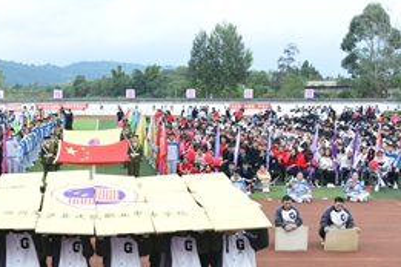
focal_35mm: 46
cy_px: 143
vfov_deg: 29.2
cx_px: 97
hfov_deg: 41.4
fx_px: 512
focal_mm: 24
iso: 640
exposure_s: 1/400
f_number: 6.3
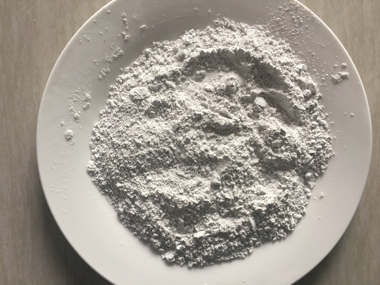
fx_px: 318
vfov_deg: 48.2
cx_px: 190
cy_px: 142
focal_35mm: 29
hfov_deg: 61.7
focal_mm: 4.15
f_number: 2.2
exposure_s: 1/33
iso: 25
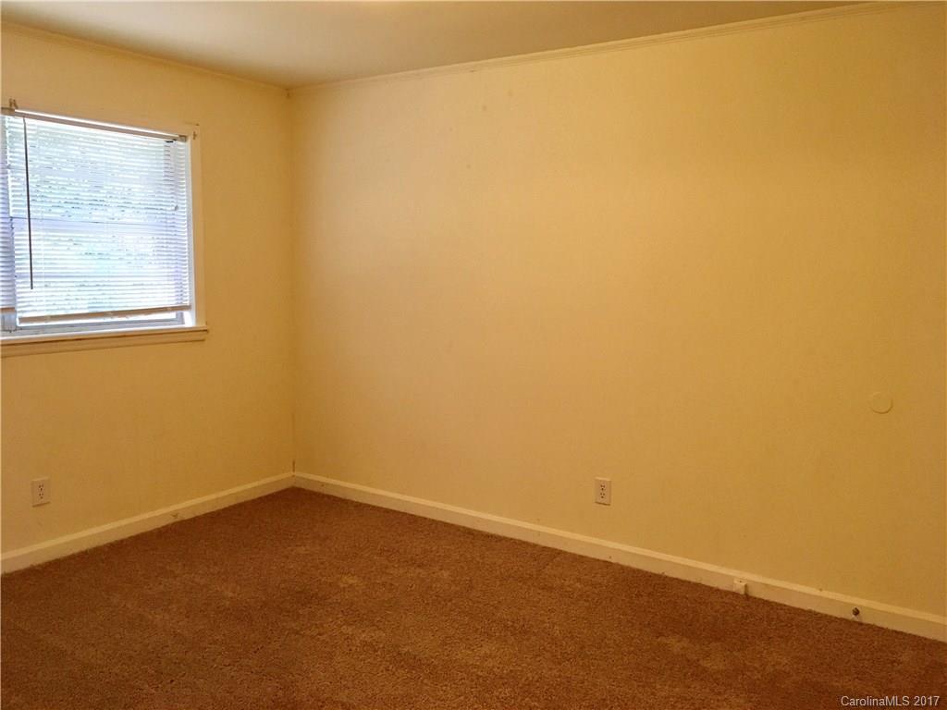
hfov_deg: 61.7
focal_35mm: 29
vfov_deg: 48.2
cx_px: 474
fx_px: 793
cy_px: 355
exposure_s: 1/30
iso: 125
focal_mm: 4.15
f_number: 2.2
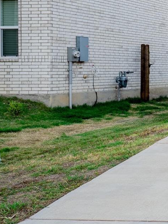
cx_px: 360
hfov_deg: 13.8
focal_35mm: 87
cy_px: 69
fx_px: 563
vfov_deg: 22.4
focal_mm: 28
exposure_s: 1/125
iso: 100
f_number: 5.6
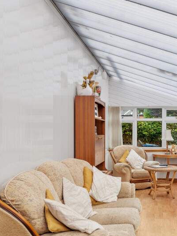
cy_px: 136
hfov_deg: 36.7
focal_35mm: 37
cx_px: 152
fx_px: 253
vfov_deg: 50.0
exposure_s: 1/8
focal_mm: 20
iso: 250
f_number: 9
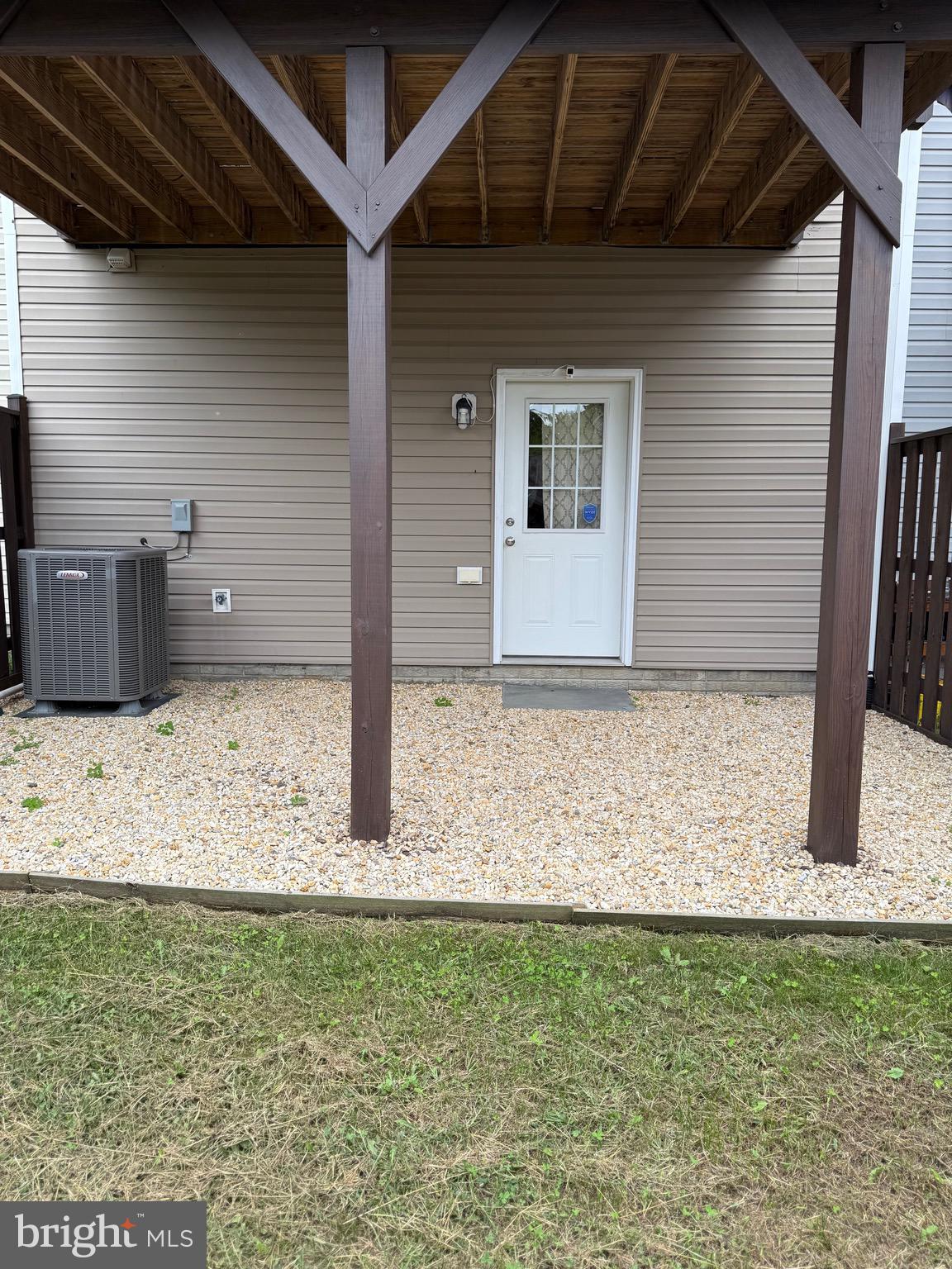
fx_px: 880
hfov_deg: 56.8
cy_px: 634
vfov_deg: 71.6
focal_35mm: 24
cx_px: 476
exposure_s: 1/695
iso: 80
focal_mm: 6.76
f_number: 1.78
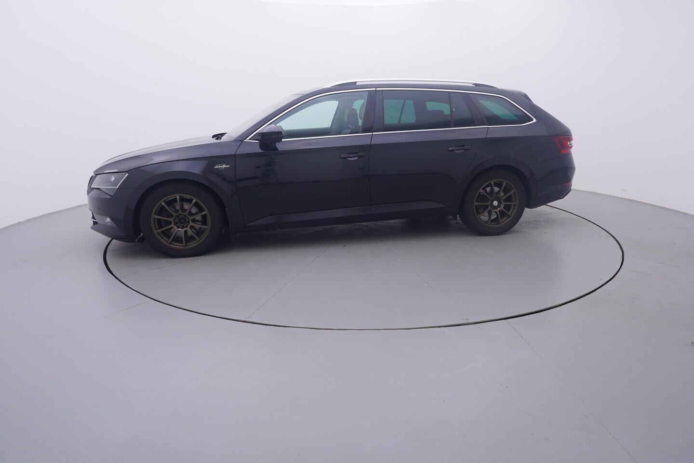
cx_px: 347
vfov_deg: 56.2
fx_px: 434
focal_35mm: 22
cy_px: 232
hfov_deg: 77.3
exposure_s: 1/80
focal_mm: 15
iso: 200
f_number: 5
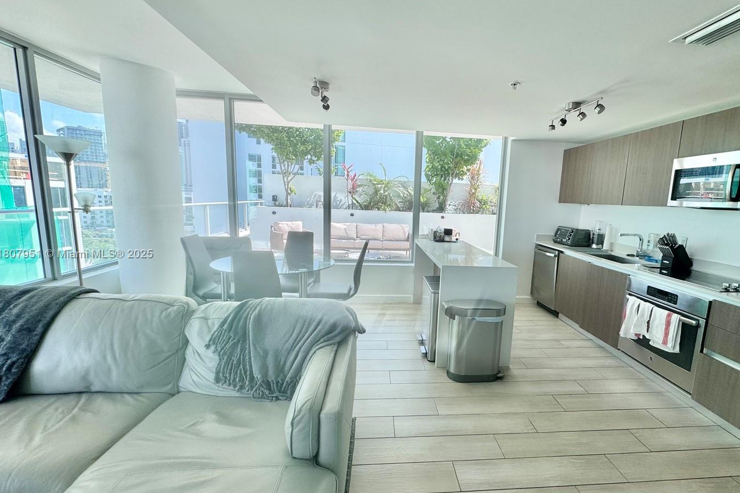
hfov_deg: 92.9
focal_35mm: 17
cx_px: 412
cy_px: 255
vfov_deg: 70.4
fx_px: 349
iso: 40
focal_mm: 2.22
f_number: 2.2
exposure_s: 1/278
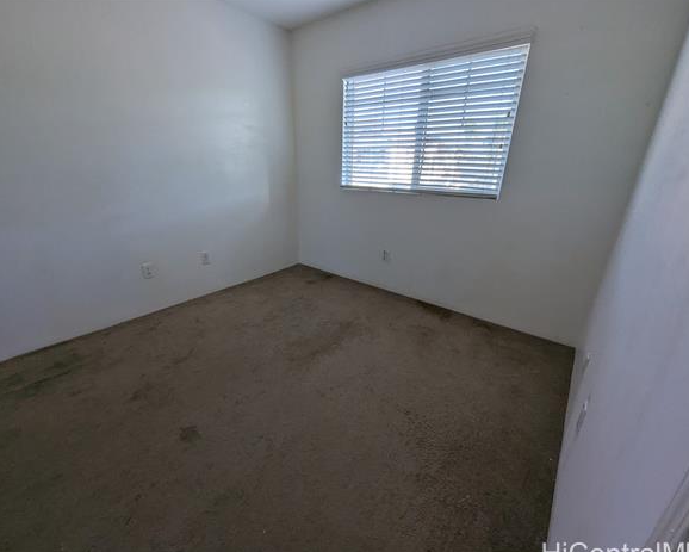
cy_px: 279
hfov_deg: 100.7
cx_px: 338
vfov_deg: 88.0
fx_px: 286
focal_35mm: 14
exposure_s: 1/108
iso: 86
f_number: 2.2
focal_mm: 1.95
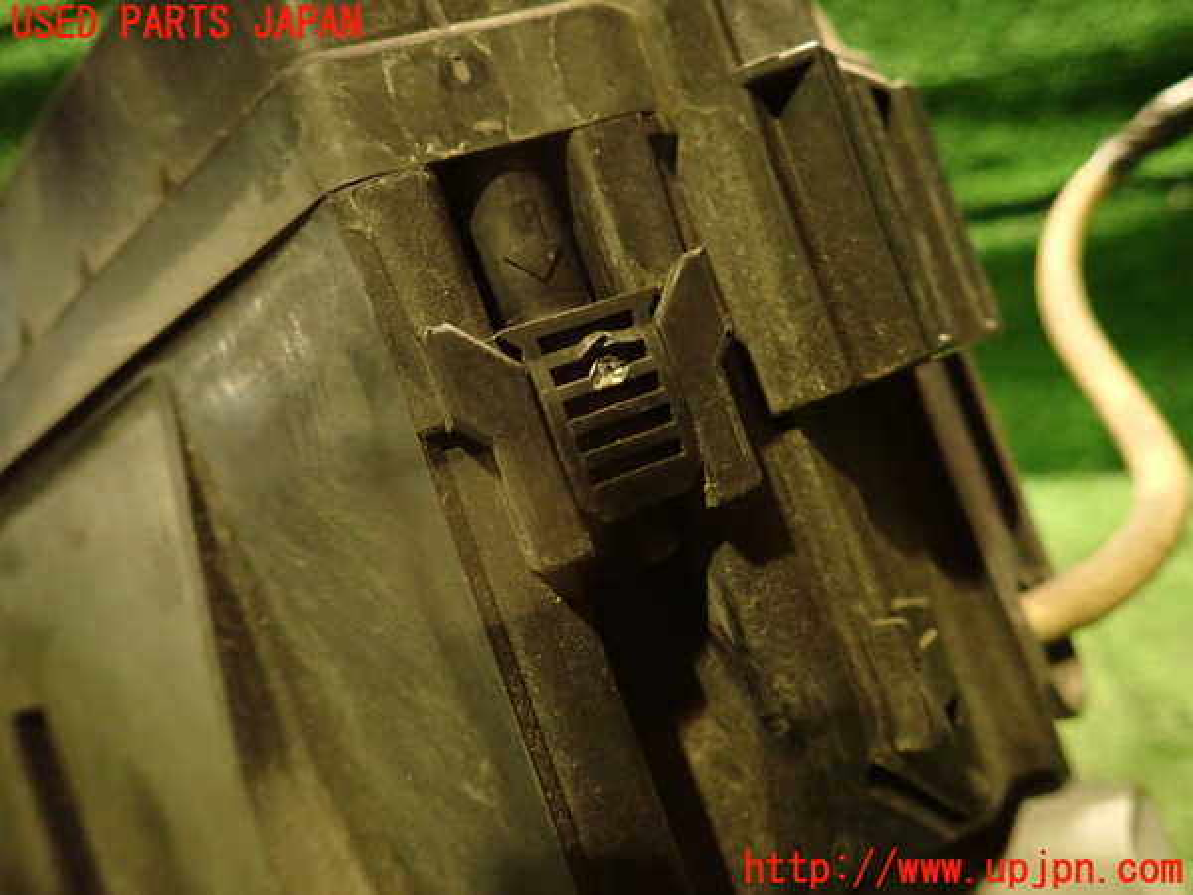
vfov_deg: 54.9
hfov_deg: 69.4
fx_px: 862
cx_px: 596
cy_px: 448
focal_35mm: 25
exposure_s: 1/30
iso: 800
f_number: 2
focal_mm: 4.5
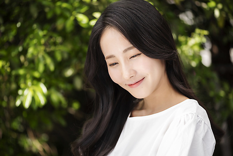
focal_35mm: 105
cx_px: 116
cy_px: 78
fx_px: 680
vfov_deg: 13.1
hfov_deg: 19.4
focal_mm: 105
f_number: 4
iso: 100
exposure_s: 1/400
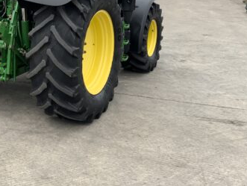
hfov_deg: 33.7
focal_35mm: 56
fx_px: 400
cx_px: 65
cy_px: 9
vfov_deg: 25.1
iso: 16
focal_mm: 3
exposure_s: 1/196
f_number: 1.8
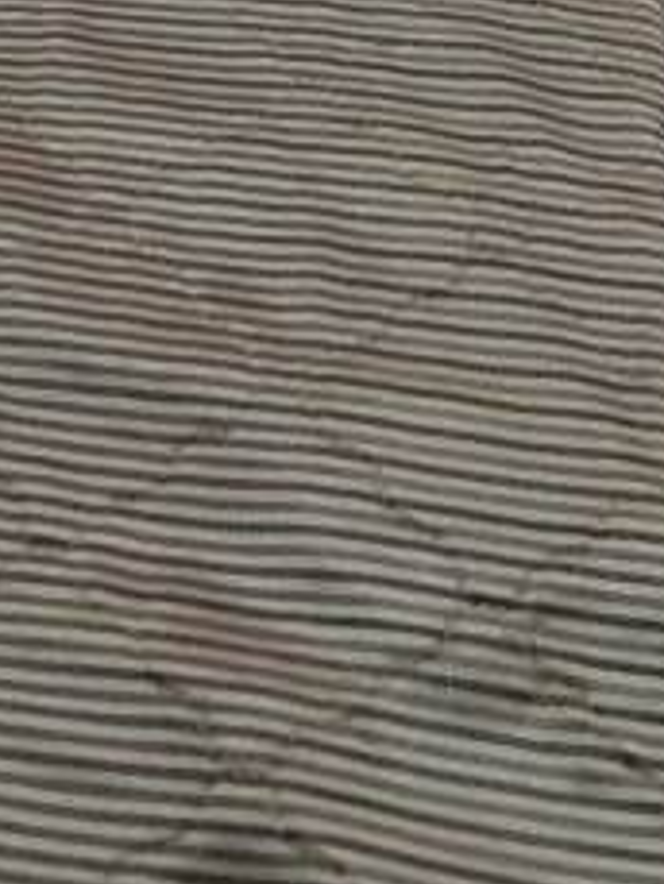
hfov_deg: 13.6
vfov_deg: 15.3
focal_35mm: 107
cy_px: -797
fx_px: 2734
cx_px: -19
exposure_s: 1/157
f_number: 1.65
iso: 50
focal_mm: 6.14
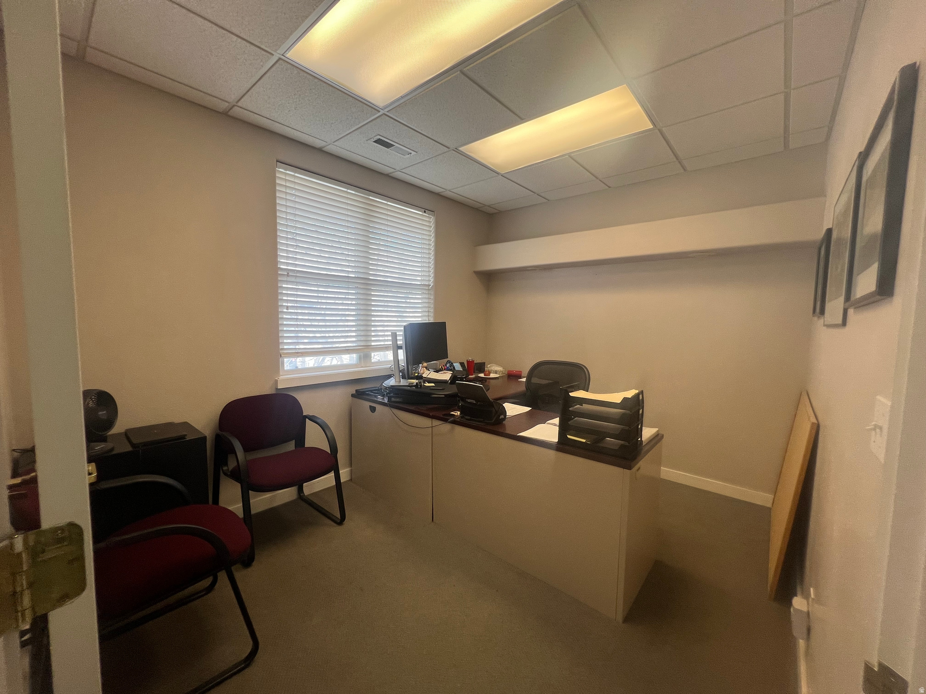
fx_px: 348
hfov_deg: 106.2
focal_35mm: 13
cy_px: 347
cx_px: 463
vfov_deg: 89.9
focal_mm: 1.57
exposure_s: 1/120
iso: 80
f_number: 1.8
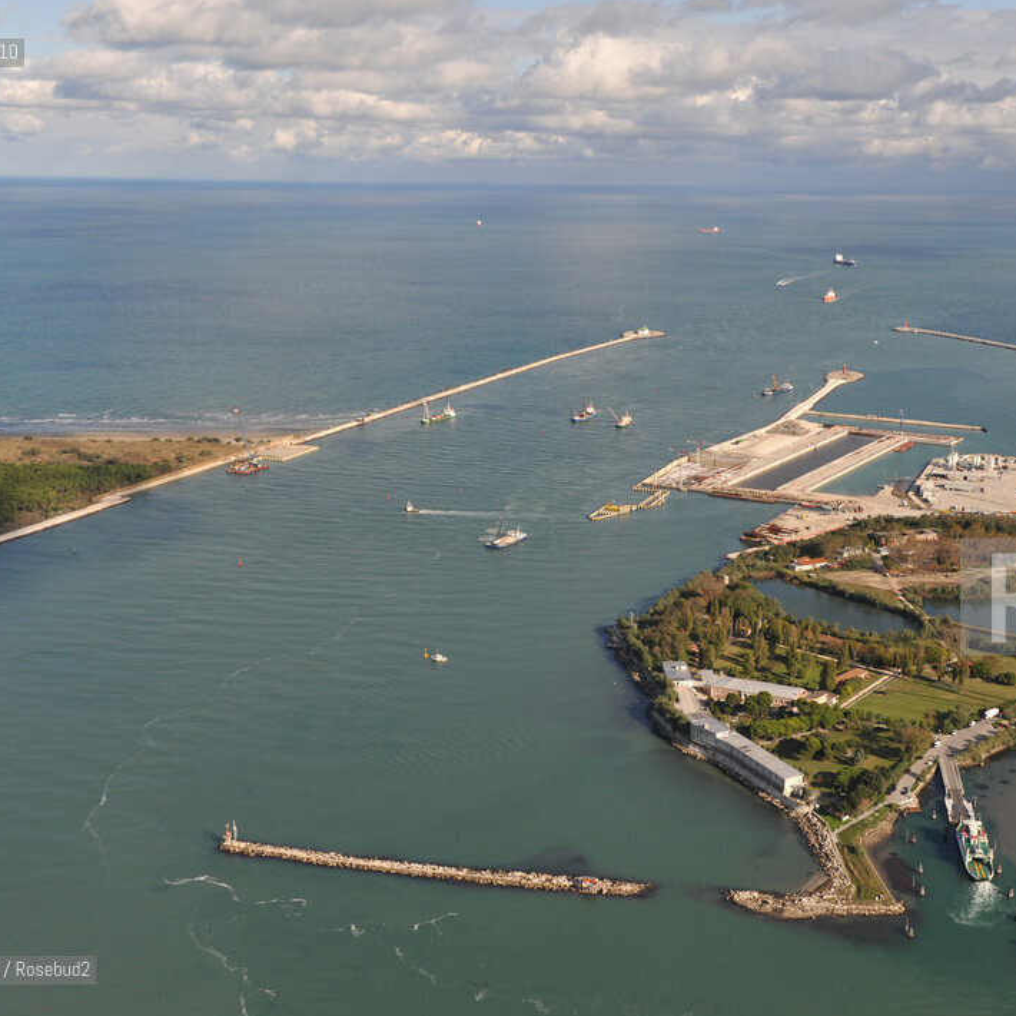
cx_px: 644
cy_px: 511
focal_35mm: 44
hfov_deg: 38.1
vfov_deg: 38.3
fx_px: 1461
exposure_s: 1/2500
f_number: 5
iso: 400
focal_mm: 34
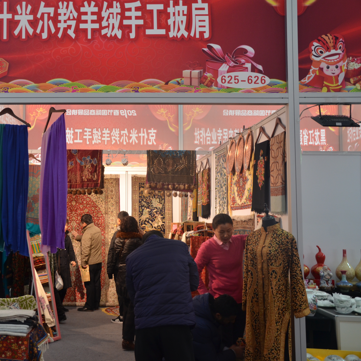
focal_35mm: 47
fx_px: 555
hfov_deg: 35.2
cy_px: 177
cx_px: 85
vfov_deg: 36.1
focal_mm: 24
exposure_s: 1/80
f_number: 4.5
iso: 400
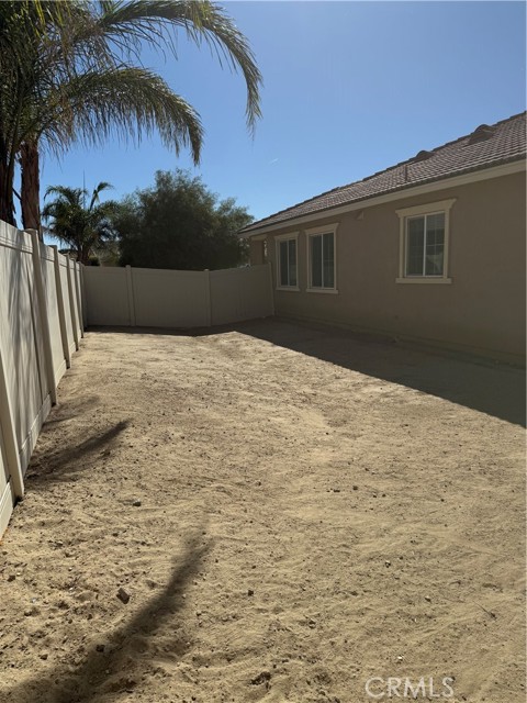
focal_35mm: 24
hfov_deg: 56.8
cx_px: 264
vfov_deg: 71.6
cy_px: 352
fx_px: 487
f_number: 1.78
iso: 80
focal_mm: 6.76
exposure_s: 1/9091
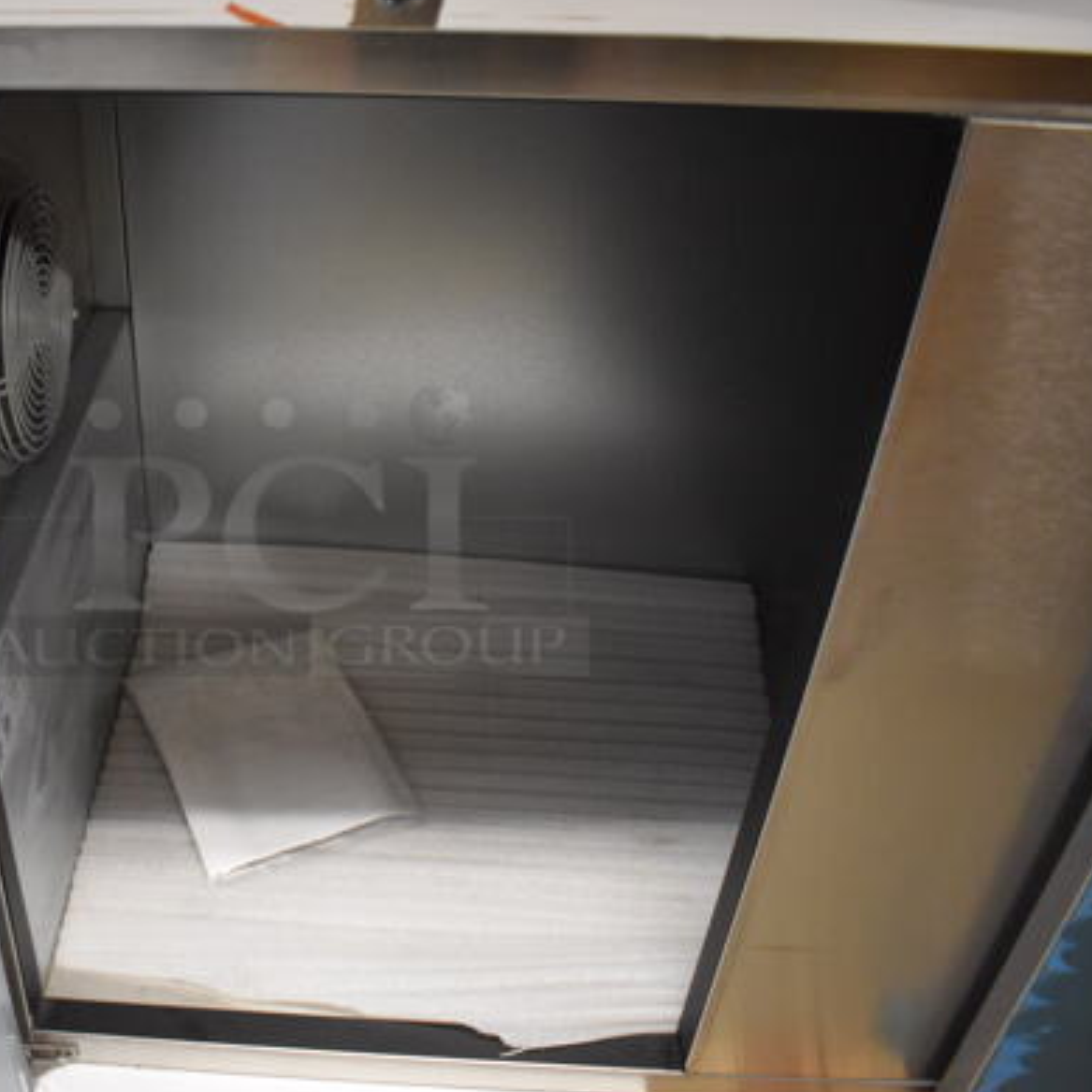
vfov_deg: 46.0
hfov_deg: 44.6
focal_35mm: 36
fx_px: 1285
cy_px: 528
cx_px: 278
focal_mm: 18
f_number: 3.5
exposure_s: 1/125
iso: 3600
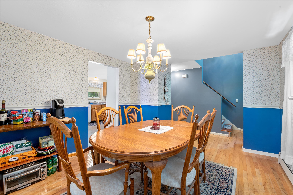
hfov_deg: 100.4
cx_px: 146
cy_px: 98
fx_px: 122
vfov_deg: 77.2
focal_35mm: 15
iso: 320
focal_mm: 15
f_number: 10
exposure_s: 1.6
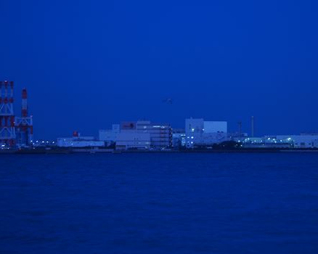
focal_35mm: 131
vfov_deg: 11.8
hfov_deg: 14.7
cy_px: 122
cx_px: 192
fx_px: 1232
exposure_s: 1/6
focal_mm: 68
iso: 400
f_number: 5
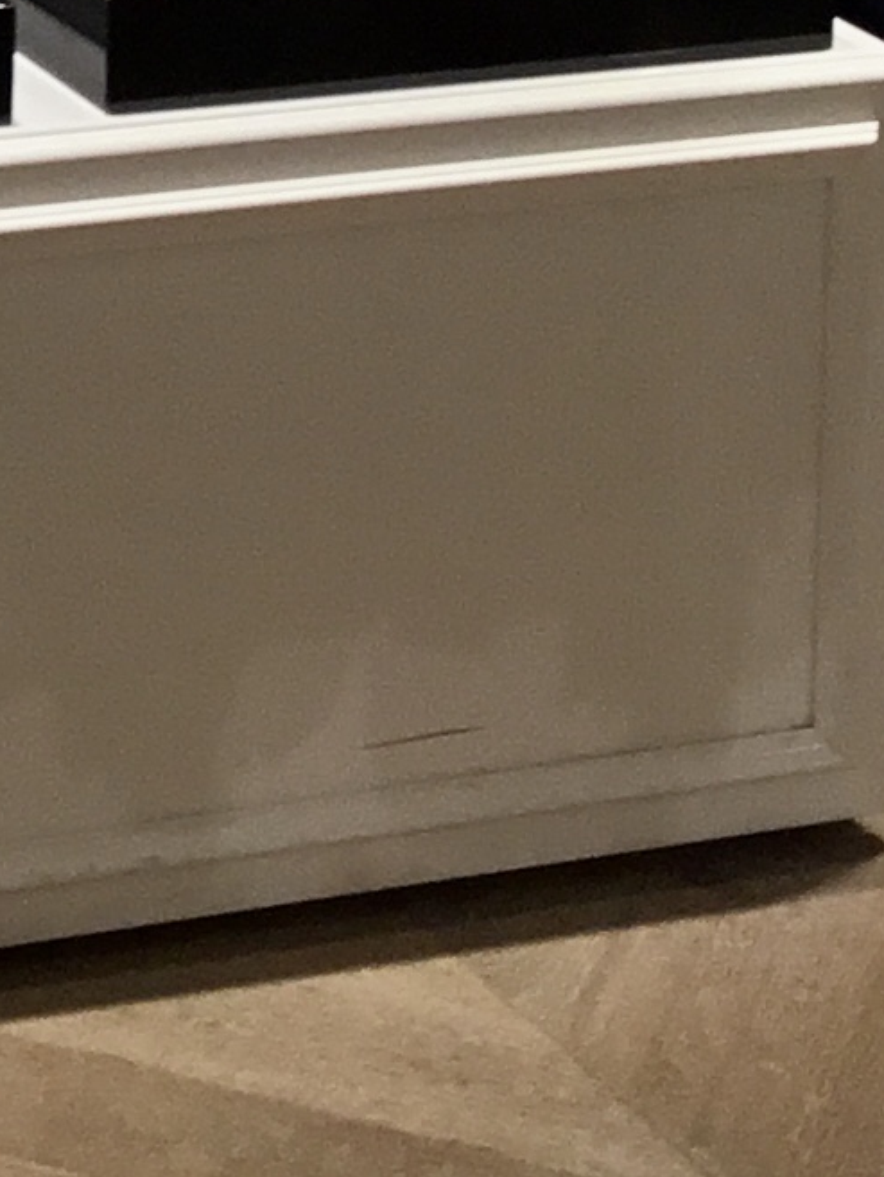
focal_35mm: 154
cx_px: -654
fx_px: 5242
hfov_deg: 9.2
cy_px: -1116
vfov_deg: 11.6
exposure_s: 1/50
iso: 25
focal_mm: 3.3
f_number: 2.4
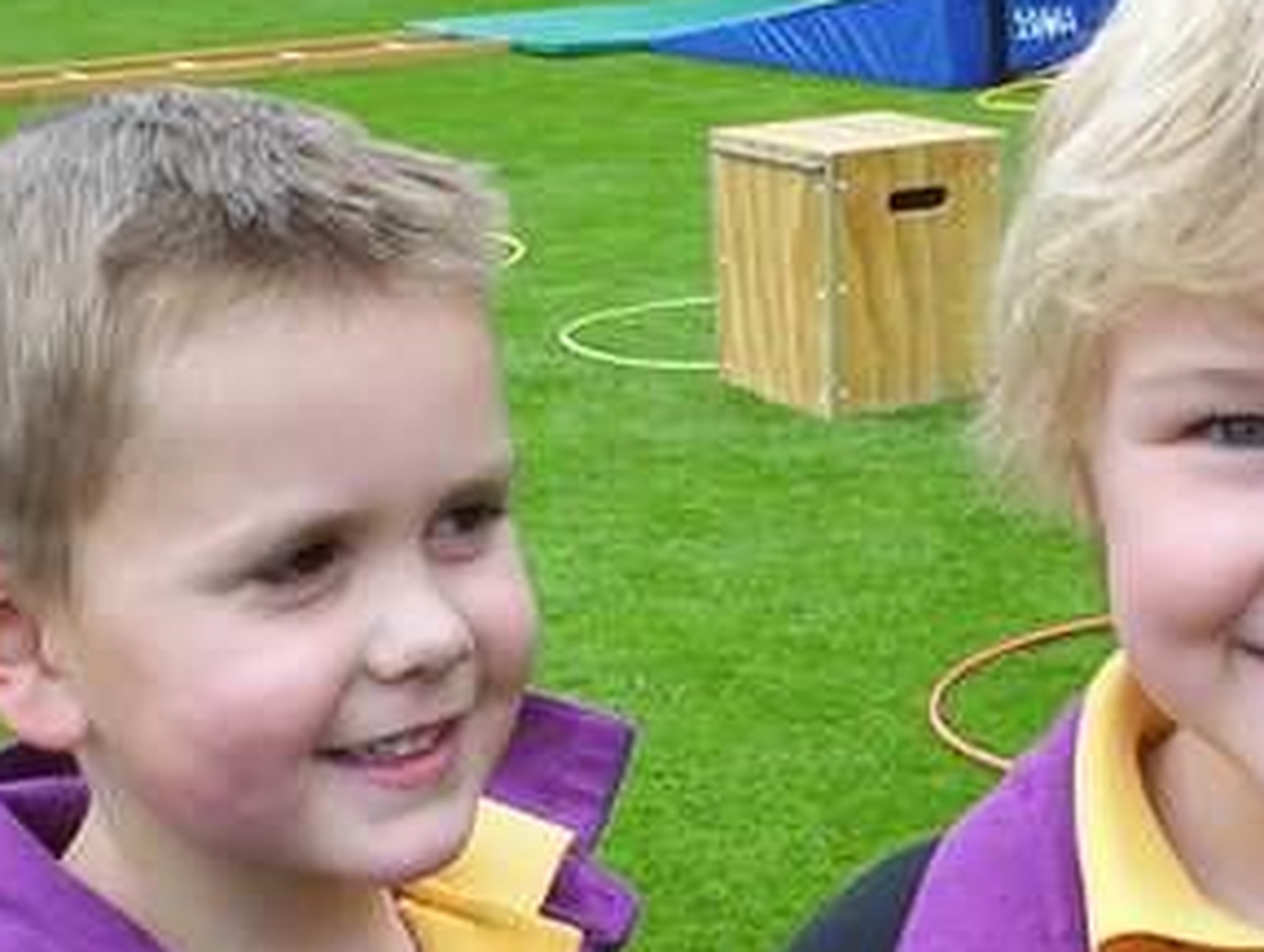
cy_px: 895
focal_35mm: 84
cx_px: 851
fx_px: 3072
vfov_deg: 17.3
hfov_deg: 23.1
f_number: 4.5
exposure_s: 1/209
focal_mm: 4.99
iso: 100
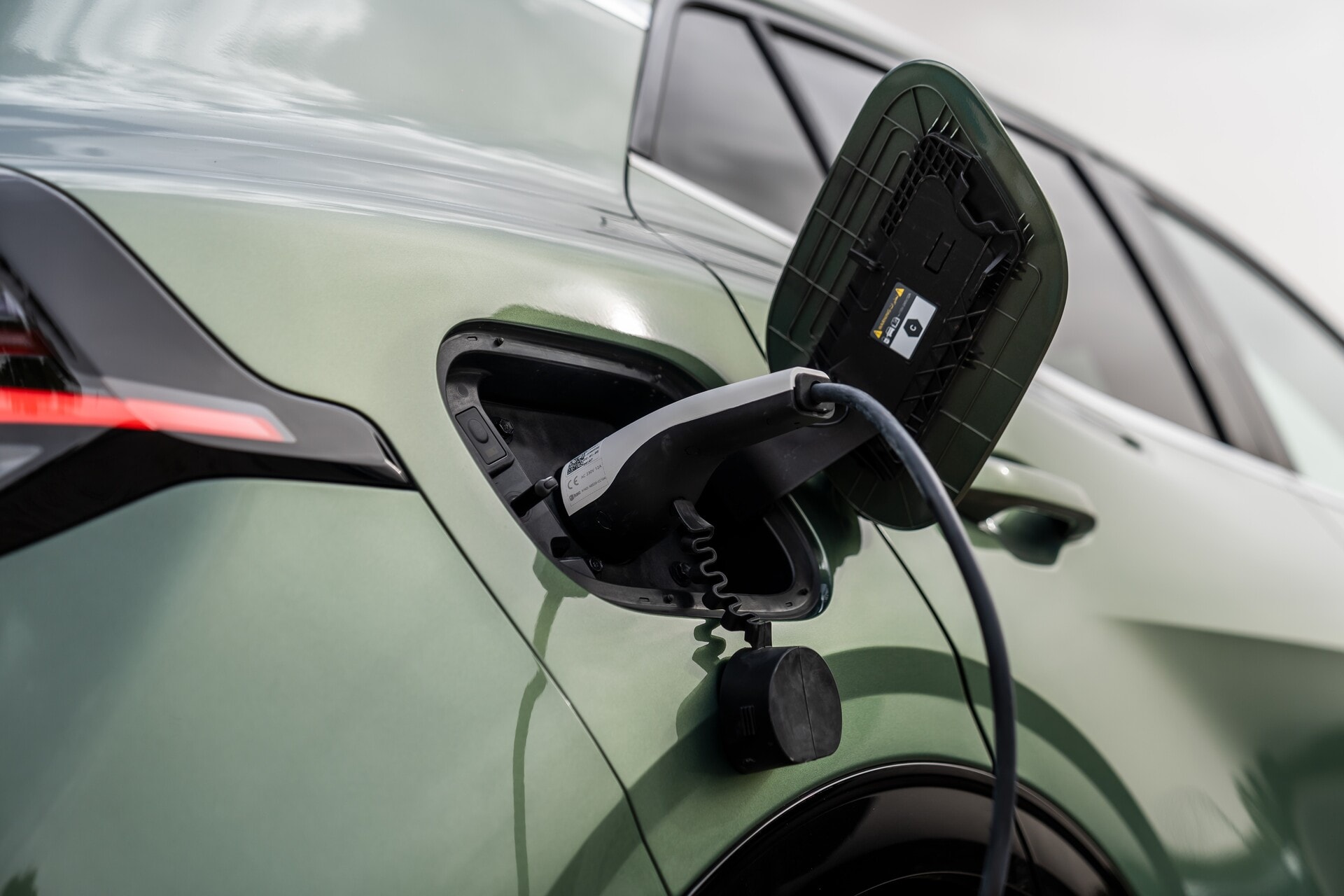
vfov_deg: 23.8
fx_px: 2128
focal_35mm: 57
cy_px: 448
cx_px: 672
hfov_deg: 35.1
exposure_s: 1/250
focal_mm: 57
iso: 100
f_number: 2.8
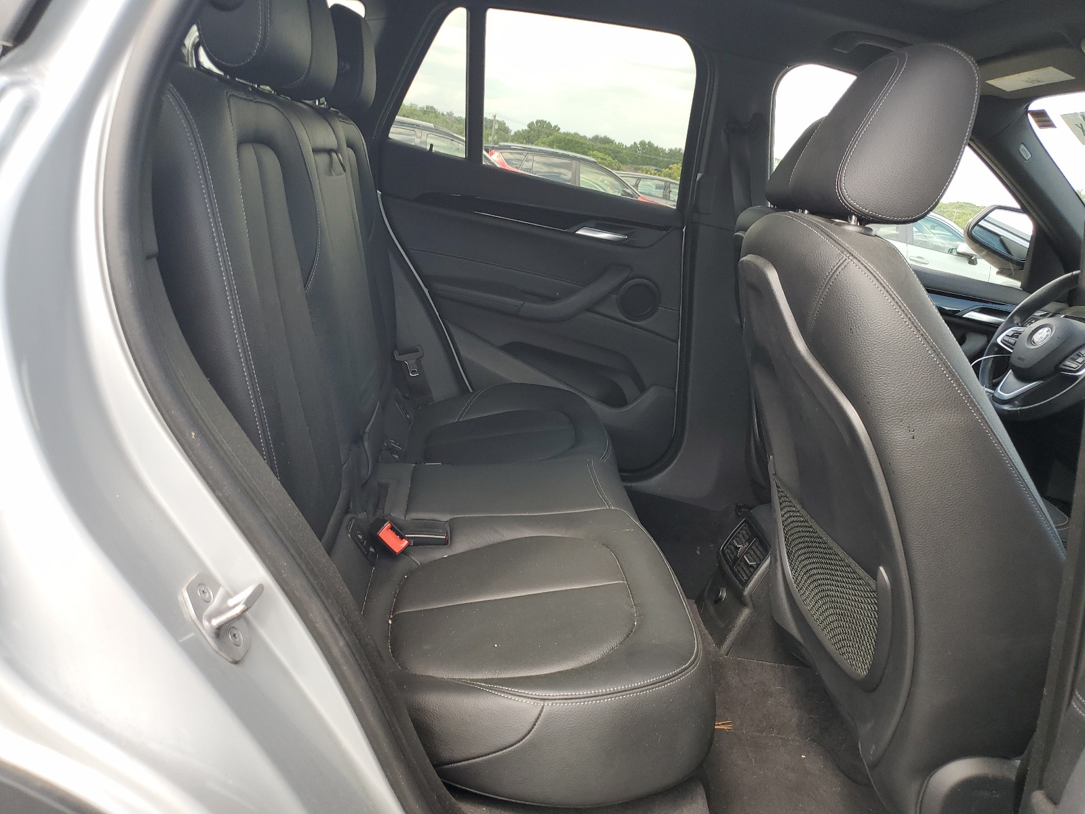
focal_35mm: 26
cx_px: 542
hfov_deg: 67.3
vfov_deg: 53.1
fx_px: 815
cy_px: 407
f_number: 1.5
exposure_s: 1/286
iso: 50
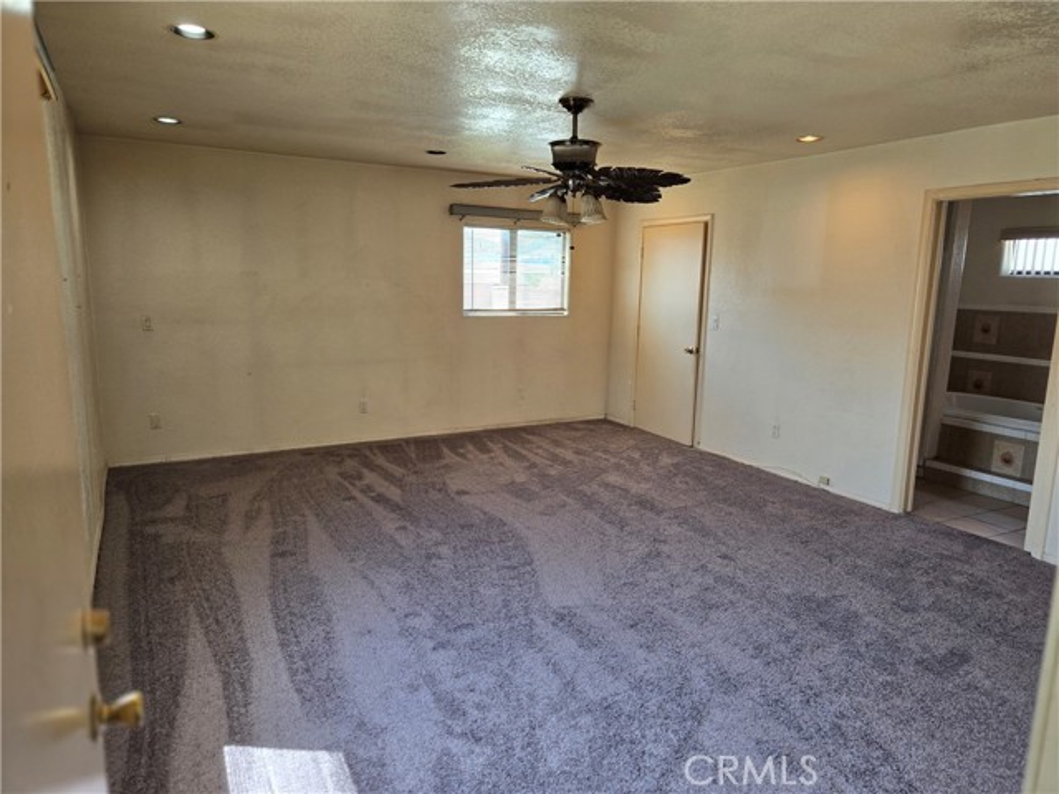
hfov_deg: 73.9
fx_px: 704
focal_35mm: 23
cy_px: 397
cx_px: 530
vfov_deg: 58.9
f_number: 1.8
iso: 64
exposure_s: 1/120
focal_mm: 5.4
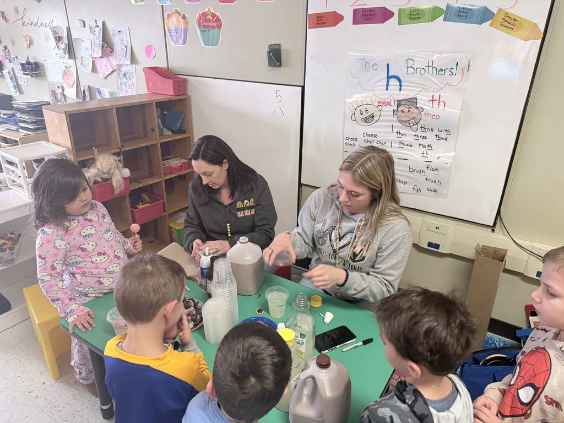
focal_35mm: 24
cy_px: 212
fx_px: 391
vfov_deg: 56.8
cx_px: 282
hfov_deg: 71.6
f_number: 1.78
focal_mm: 6.76
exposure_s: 1/60
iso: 400
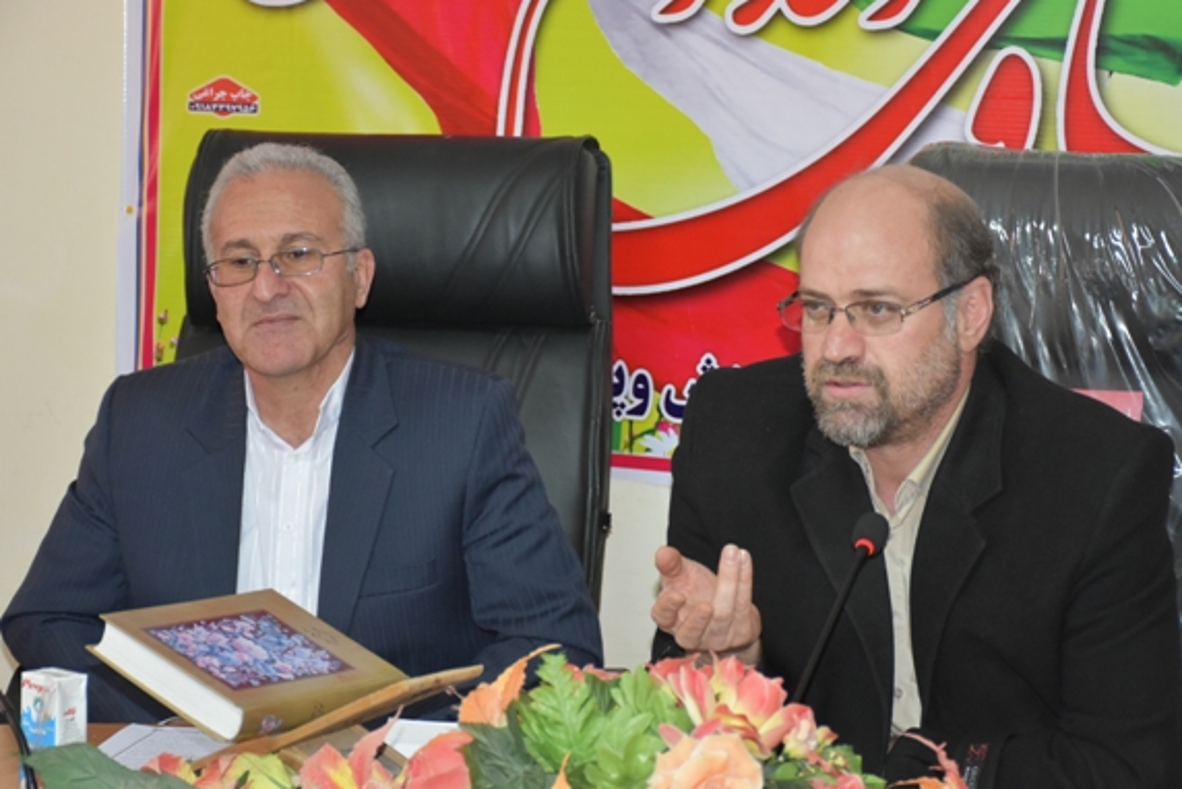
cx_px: 639
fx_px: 3088
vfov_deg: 14.6
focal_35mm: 94
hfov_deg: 21.7
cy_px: 437
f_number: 4.8
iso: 2000
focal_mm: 56
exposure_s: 1/60
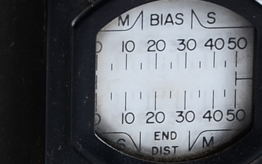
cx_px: 70
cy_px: 144
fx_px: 5451
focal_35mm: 763
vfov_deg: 1.7
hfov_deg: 2.8
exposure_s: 1/125
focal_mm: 105
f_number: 10
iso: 100
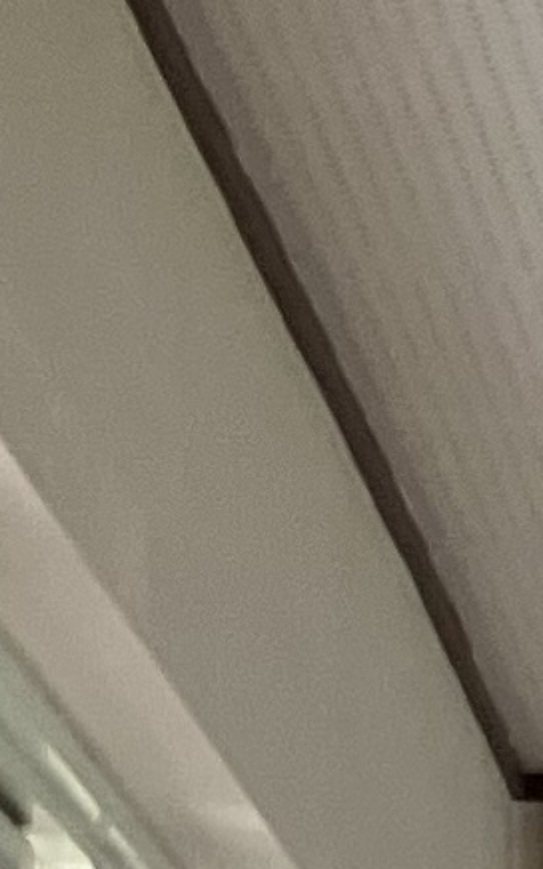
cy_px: 2567
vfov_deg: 6.9
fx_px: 6509
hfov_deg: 4.1
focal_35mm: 275
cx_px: 3010
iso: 64
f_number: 1.8
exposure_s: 1/121
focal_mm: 3.99
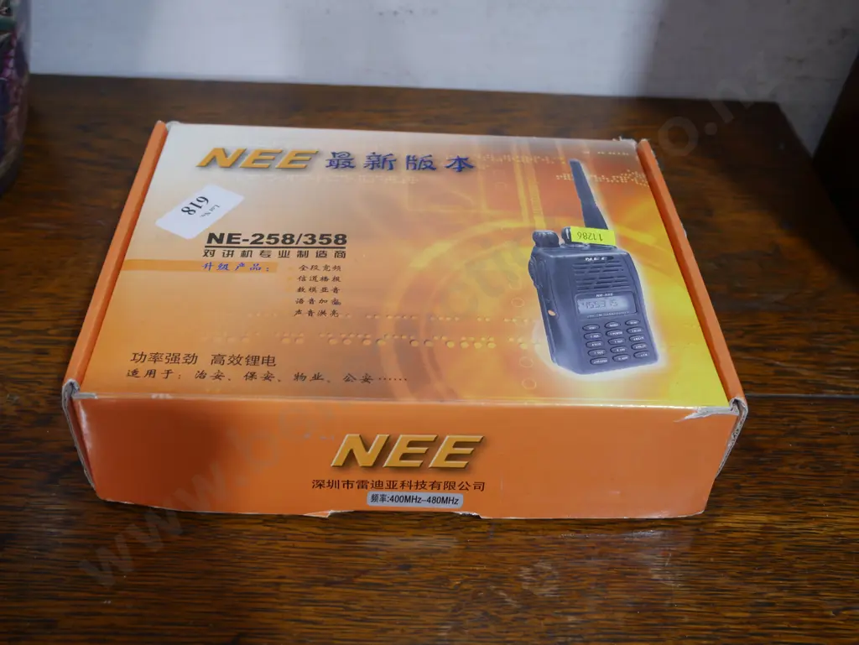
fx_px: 943
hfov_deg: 49.0
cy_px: 322
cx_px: 430
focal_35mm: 38
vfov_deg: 37.8
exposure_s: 1/60
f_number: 4.5
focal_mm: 19
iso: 400
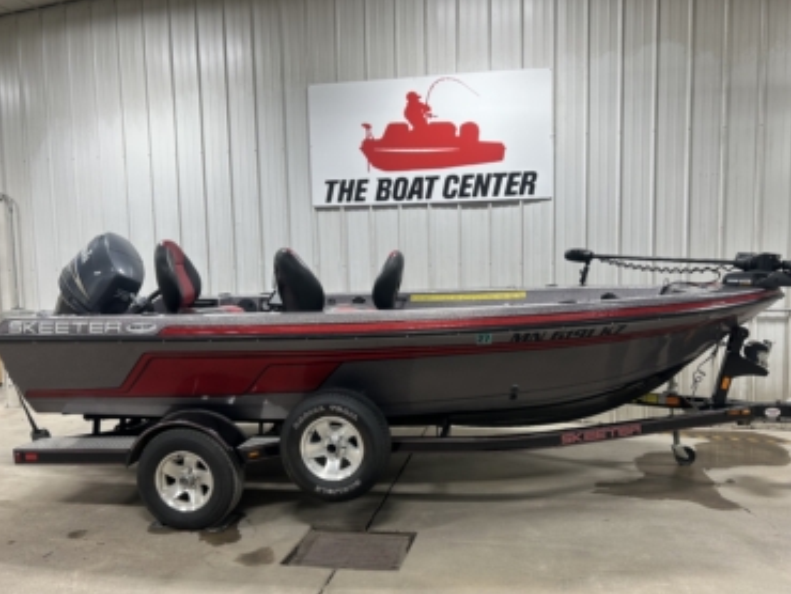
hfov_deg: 63.4
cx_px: 421
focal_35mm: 28
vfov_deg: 49.8
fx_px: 640
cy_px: 315
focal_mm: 5.7
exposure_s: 1/120
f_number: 1.5
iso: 32
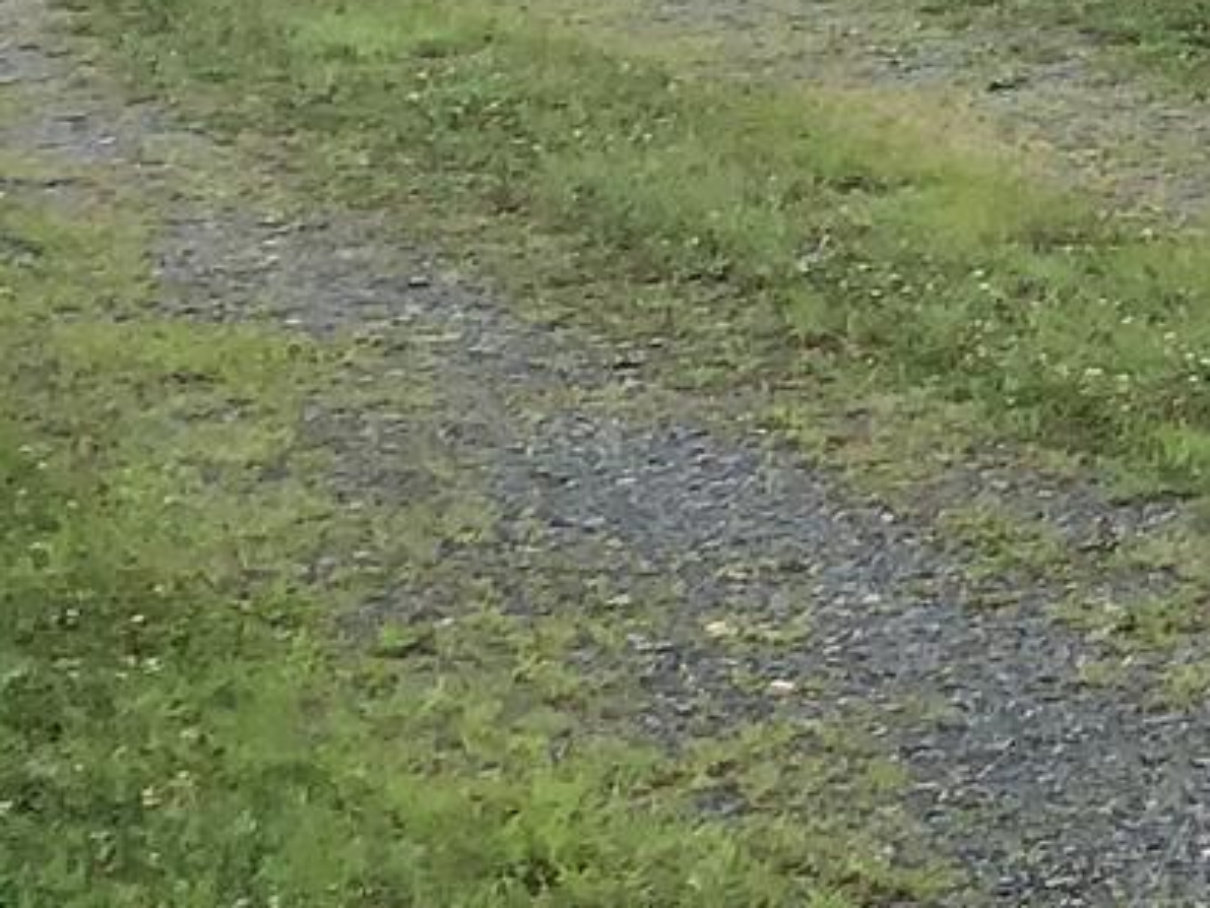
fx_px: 5594
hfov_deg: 11.1
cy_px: -701
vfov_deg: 8.9
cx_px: 2530
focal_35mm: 160
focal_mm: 3.3
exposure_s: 1/1335
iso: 25
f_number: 2.4
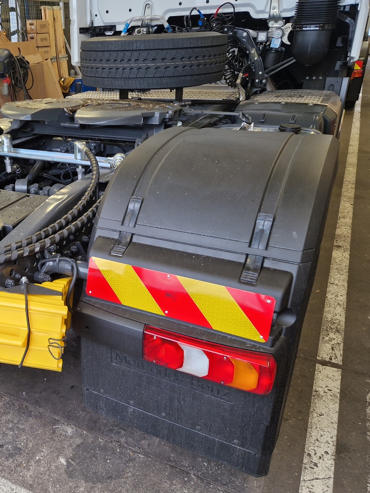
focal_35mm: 31
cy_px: 249
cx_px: 86
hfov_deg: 43.8
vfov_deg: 58.4
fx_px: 442
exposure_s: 1/100
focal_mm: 5.4
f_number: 1.8
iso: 200
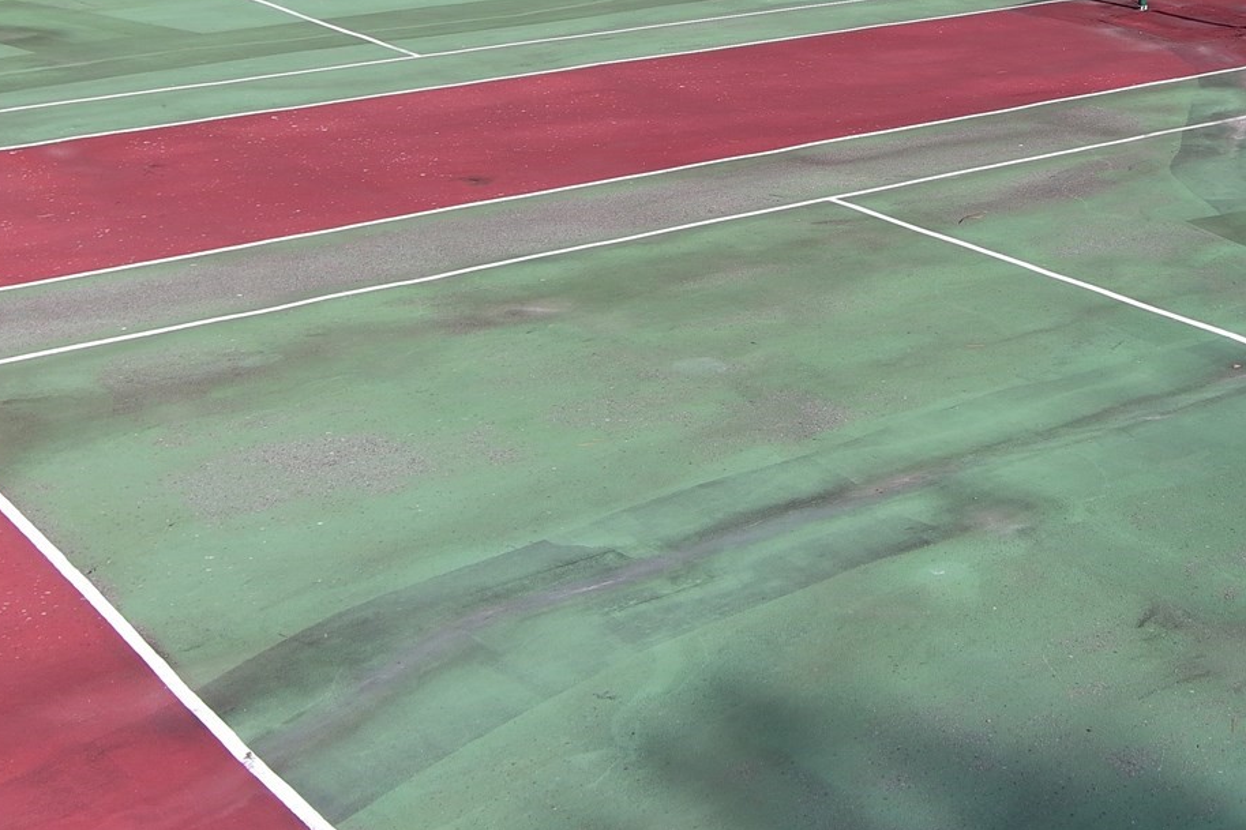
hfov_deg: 29.5
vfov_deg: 20.3
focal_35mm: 65
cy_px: 21
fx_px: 2249
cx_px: 1160
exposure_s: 1/2755
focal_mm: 10.57
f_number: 2.8
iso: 400
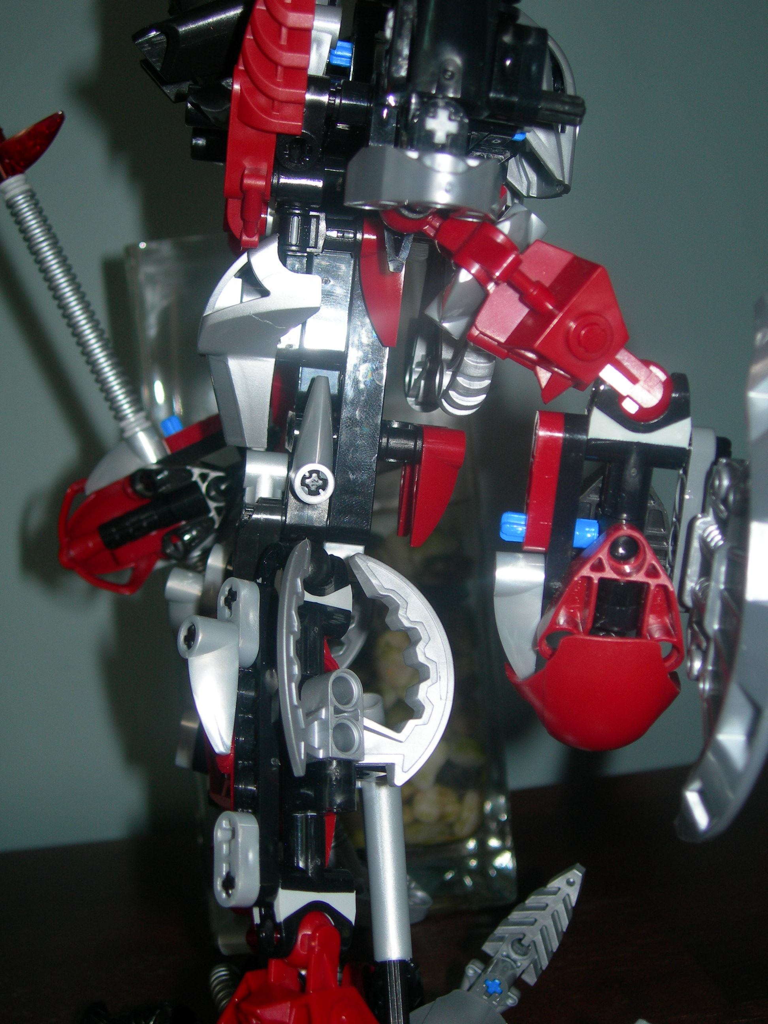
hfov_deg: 35.1
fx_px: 1213
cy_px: 512
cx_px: 384
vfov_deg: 45.8
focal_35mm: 41
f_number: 2.9
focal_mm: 8.5
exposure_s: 1/60.1
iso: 50
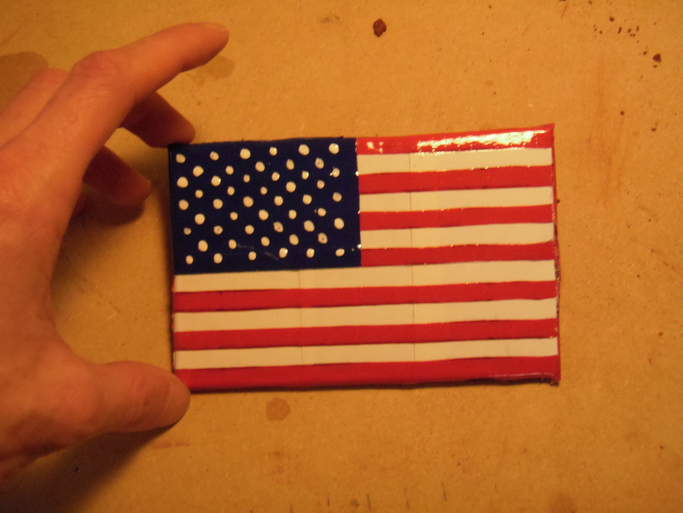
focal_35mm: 52
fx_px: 1026
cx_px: 342
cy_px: 256
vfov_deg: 28.0
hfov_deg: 36.8
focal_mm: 9.1
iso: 400
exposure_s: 1/60
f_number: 4
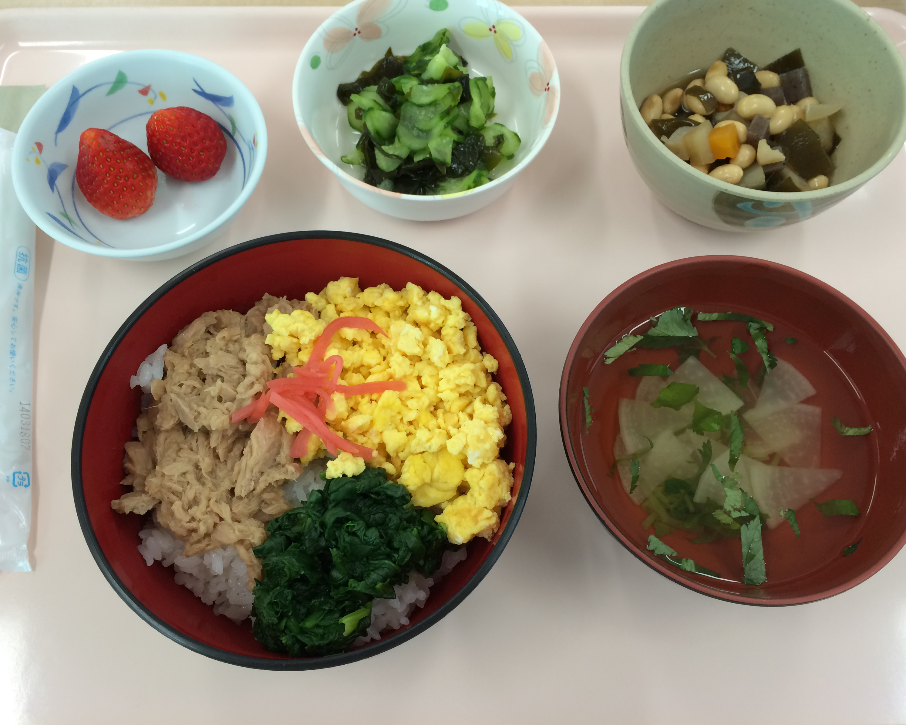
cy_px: 355
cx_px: 450
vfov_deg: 45.8
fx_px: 858
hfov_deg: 55.7
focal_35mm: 32
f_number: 2.2
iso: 40
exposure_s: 1/40
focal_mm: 4.12
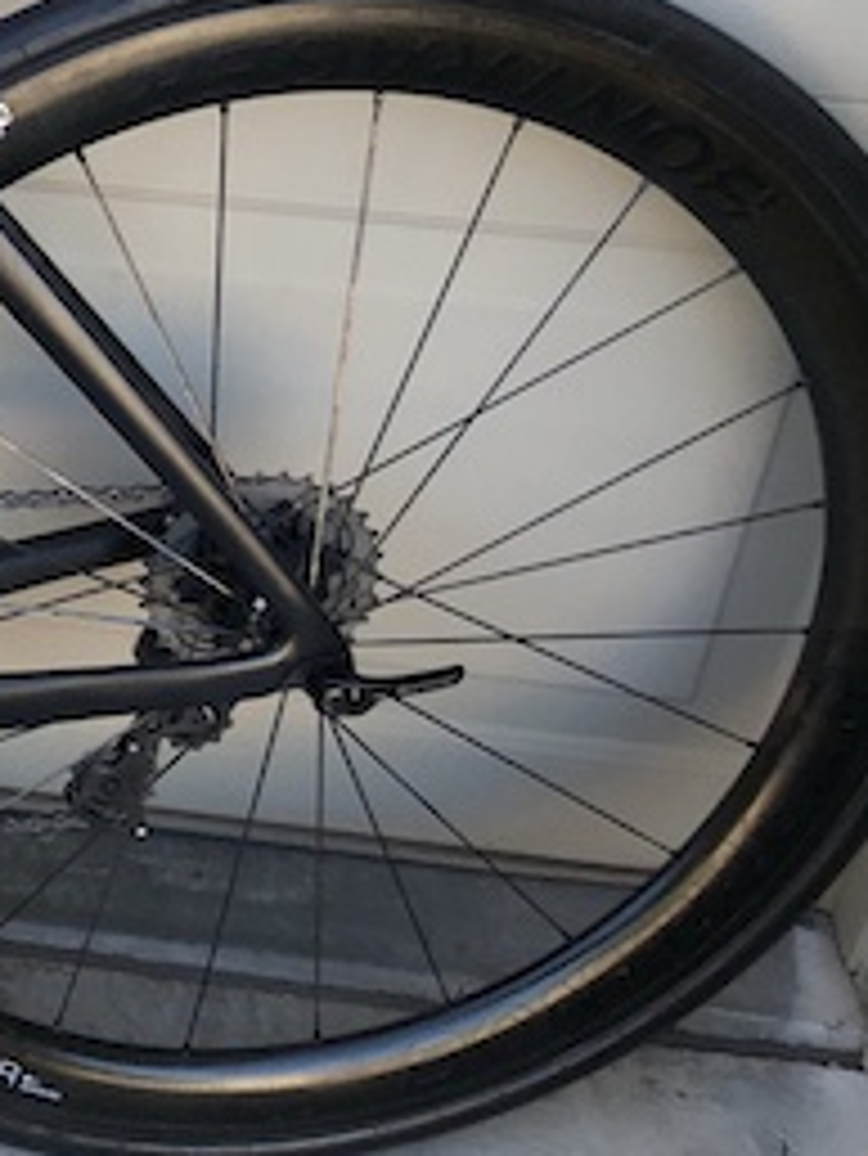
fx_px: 2906
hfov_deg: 14.8
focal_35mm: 87
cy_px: 202
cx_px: -711
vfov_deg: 22.1
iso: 40
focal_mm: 3.99
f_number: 1.8
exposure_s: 1/120
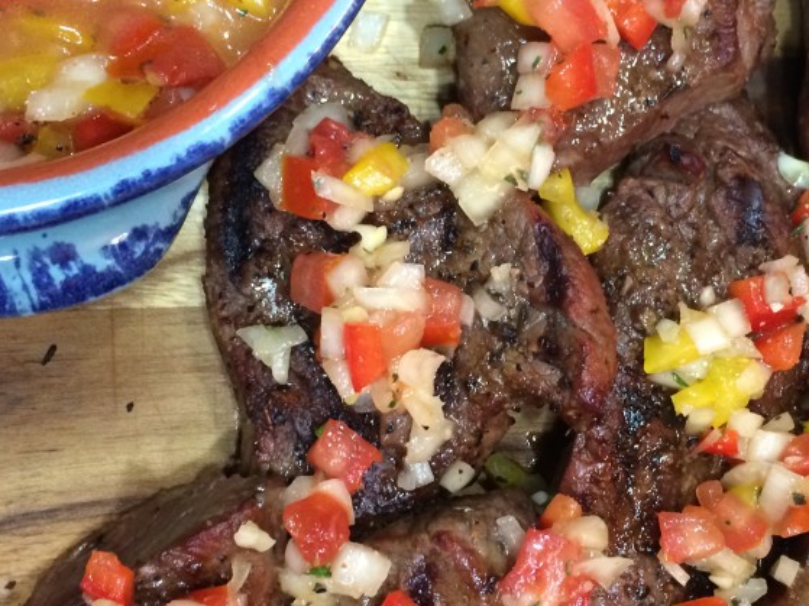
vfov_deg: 26.5
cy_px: 289
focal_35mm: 55
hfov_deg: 34.7
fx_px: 1285
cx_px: 531
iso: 250
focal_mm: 4.12
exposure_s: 1/30
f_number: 2.2
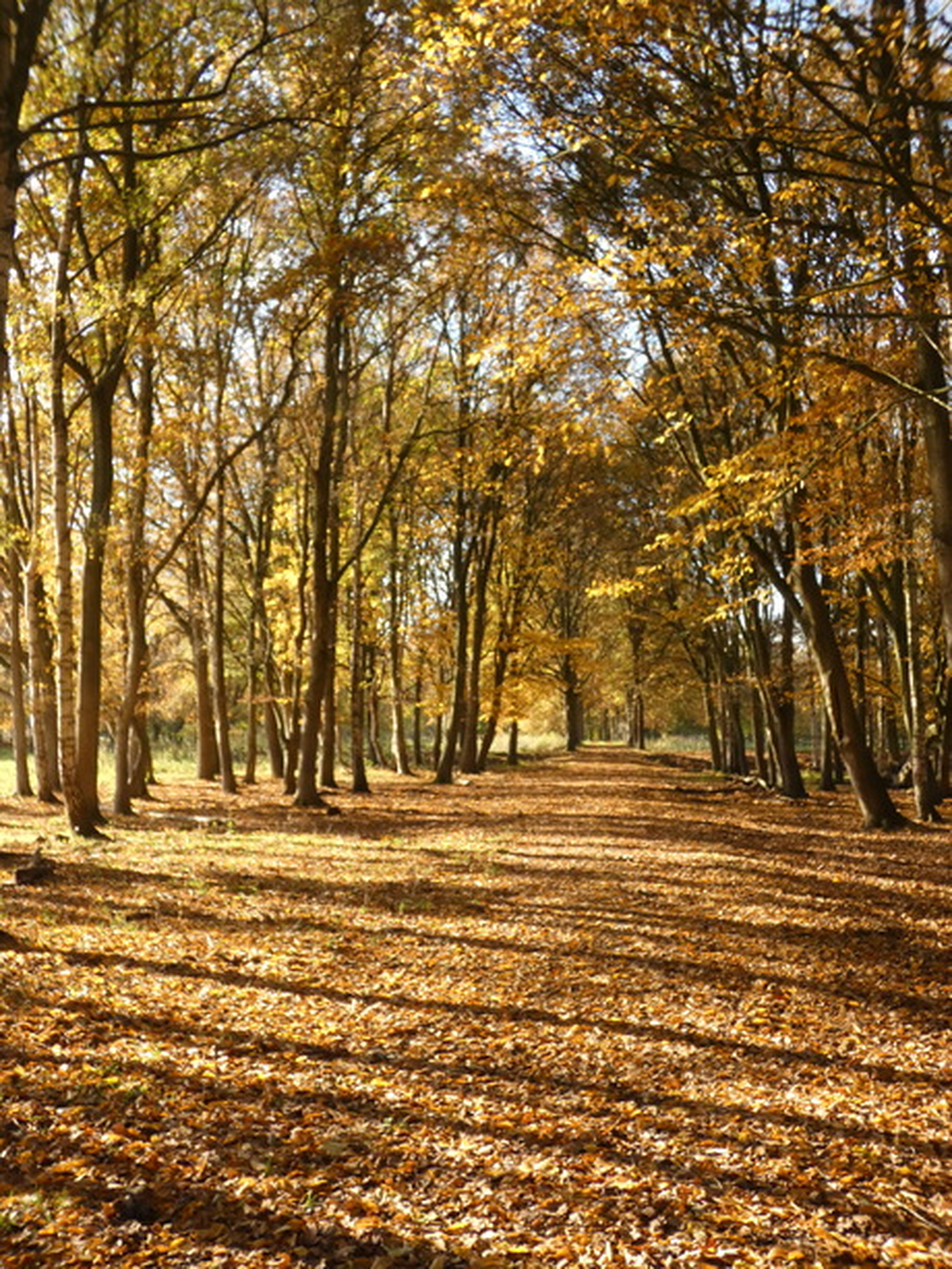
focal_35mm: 38
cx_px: 476
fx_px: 1393
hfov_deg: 37.7
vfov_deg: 49.0
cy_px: 634
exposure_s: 1/500
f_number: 3.5
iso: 400
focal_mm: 6.8
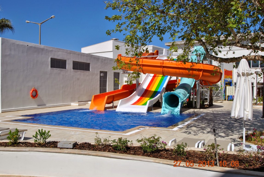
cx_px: 132
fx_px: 264
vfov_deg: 37.0
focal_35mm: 36
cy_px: 88
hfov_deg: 53.1
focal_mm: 24
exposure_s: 1/400
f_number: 10
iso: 100
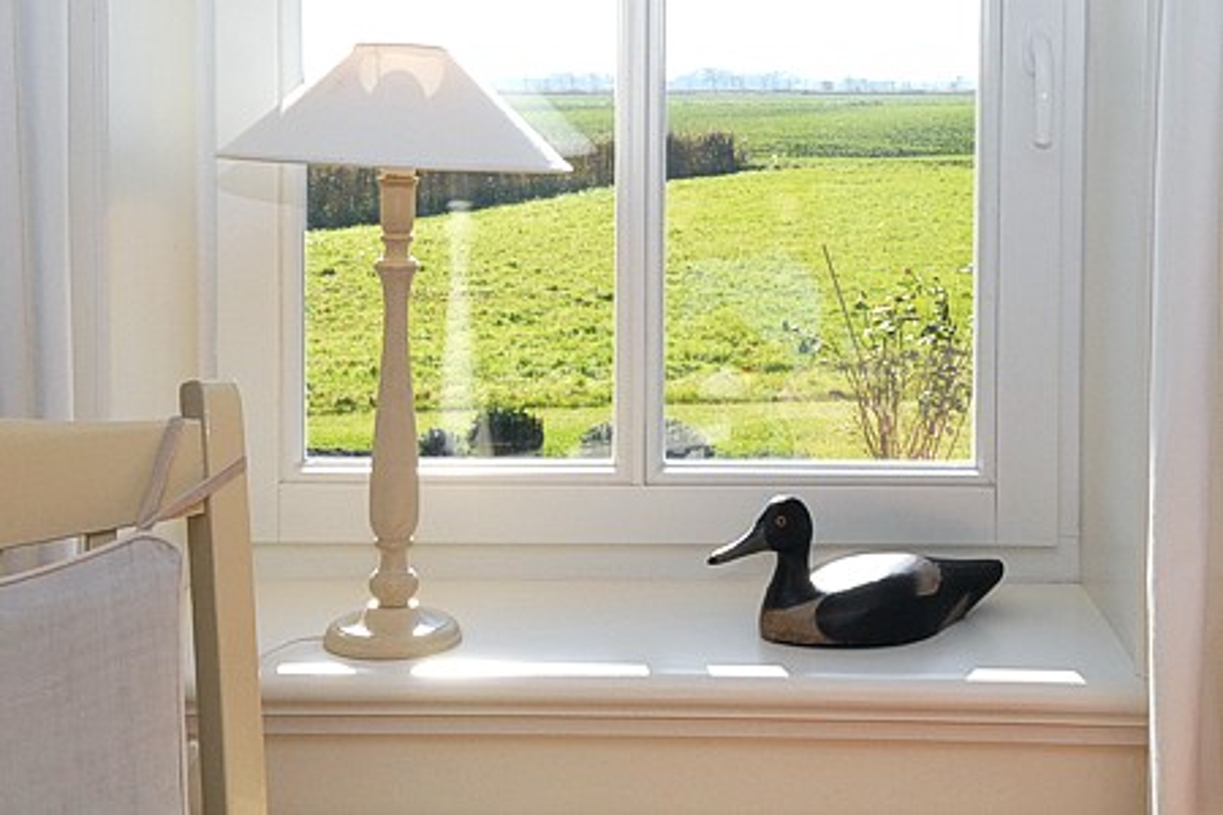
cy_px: 408
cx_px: 612
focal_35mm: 57
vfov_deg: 23.8
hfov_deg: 35.1
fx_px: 1936
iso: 800
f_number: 22
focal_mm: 38
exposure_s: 1/80
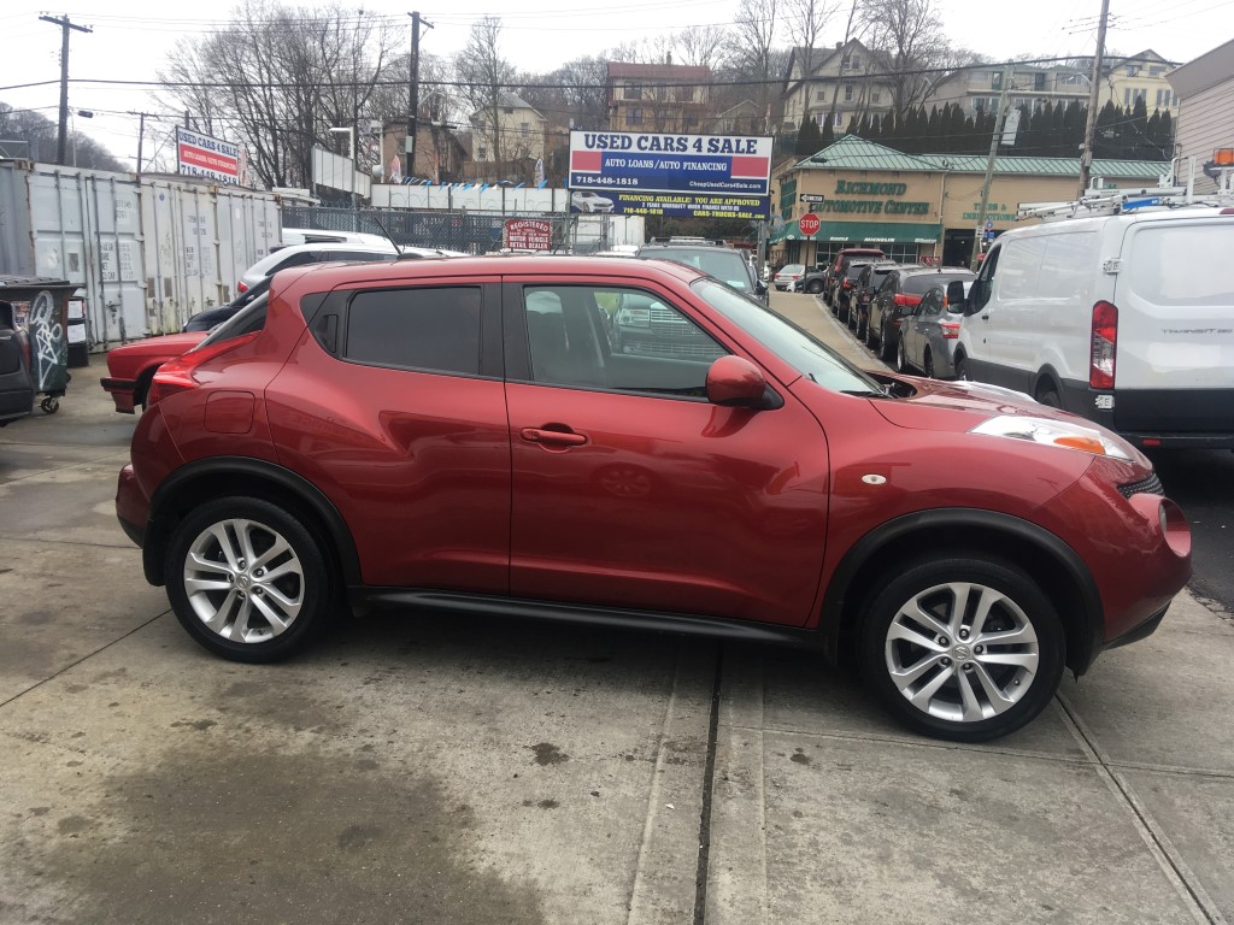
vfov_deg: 48.2
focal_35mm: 29
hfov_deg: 61.7
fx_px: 1034
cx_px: 617
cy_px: 462
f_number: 2.2
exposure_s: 1/190
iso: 25
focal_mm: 4.15
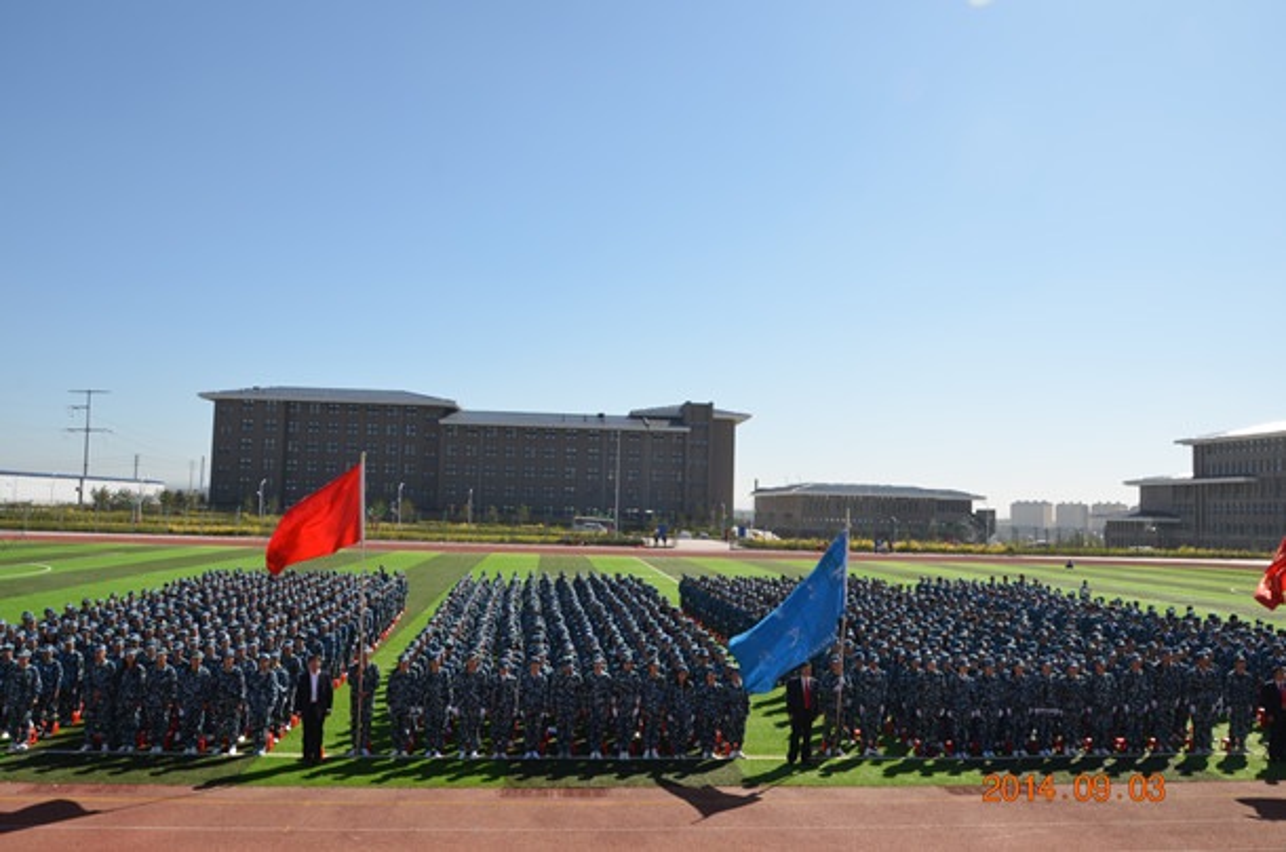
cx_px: 643
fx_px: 962
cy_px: 426
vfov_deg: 47.7
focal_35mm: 27
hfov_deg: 67.5
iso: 100
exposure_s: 1/200
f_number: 10
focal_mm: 18
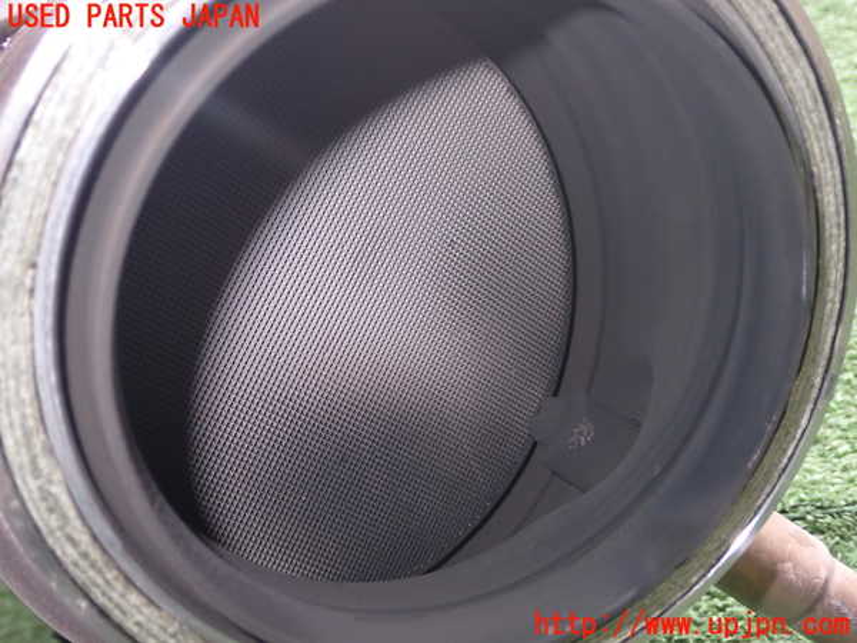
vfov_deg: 32.9
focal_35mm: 44
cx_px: 428
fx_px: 1089
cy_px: 322
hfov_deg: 42.9
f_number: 2.9
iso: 200
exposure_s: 1/40
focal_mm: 7.84
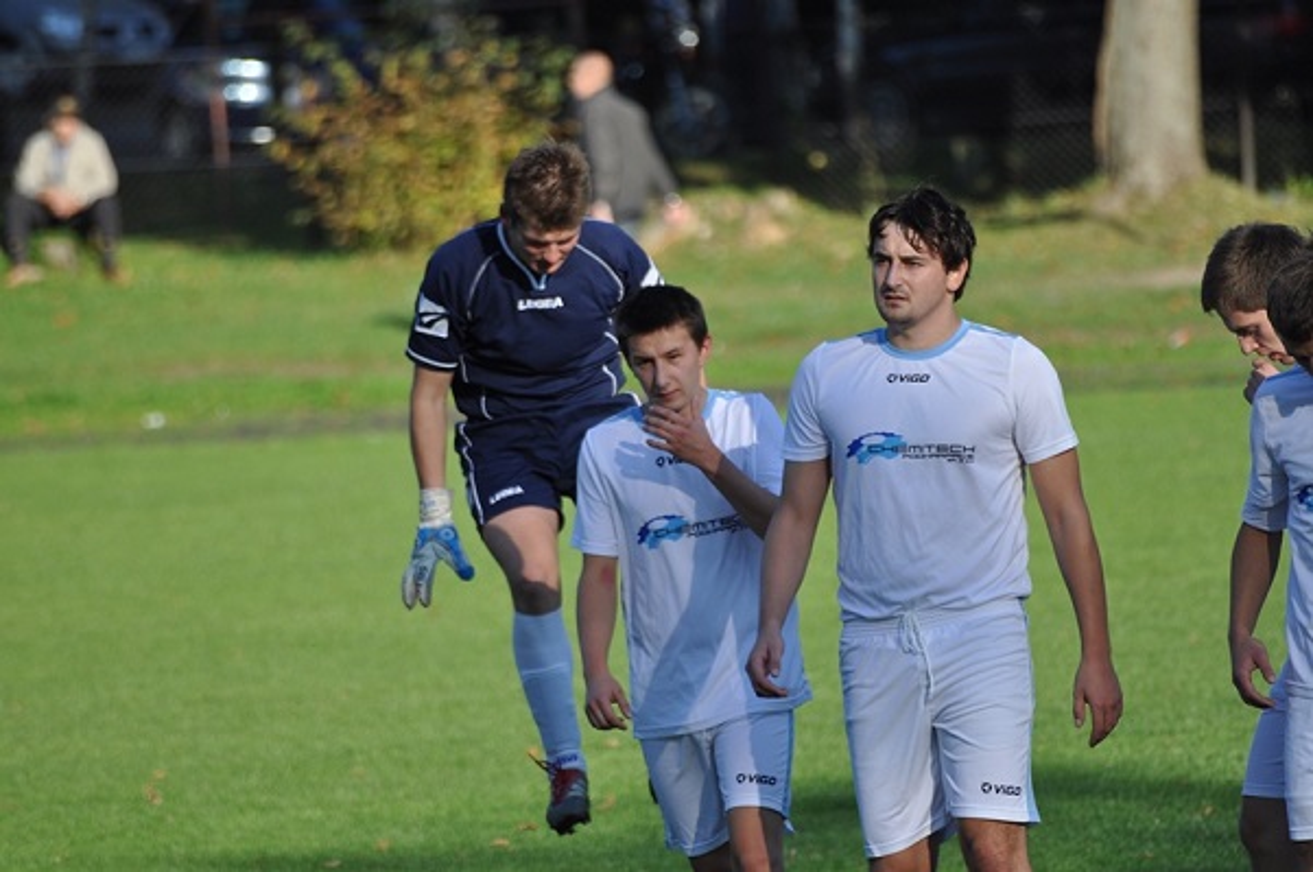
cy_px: 436
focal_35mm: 450
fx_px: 16390
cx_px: 656
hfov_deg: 4.6
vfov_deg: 3.0
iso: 400
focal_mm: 300
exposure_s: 1/1250
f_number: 5.6
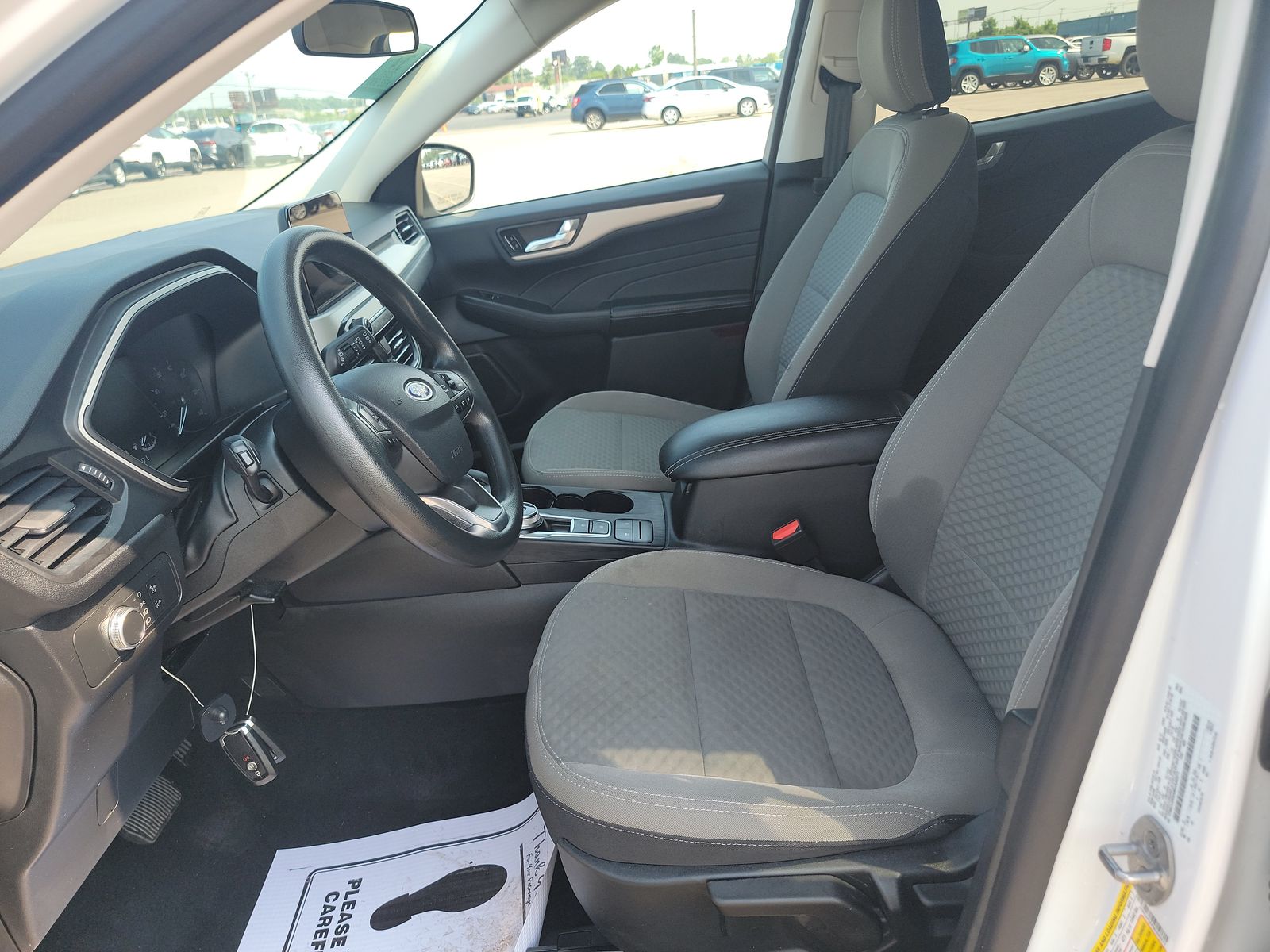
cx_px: 635
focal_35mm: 24
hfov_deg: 71.6
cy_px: 476
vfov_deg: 56.8
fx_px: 881
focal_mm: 6.7
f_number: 1.8
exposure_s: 1/119
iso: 50
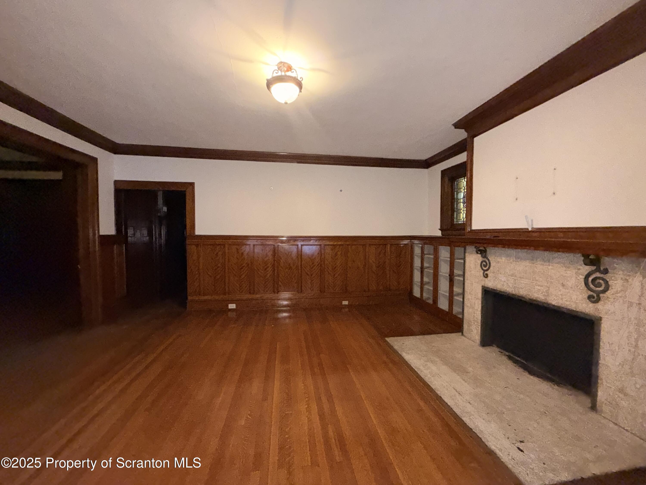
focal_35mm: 14
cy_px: 242
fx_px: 261
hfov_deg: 102.1
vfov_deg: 85.7
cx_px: 323
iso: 500
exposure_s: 1/30
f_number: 2.2
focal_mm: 2.22
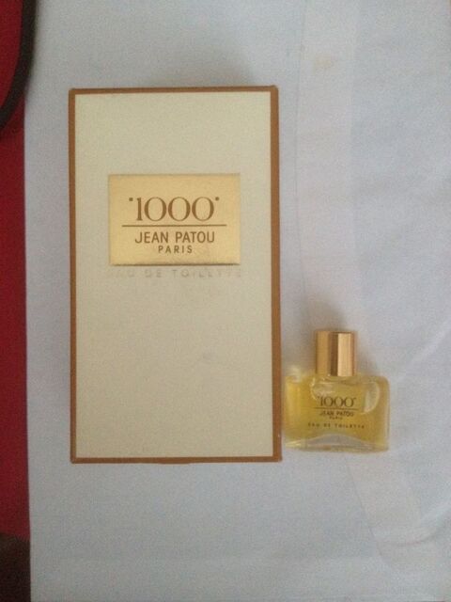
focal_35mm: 35
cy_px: 301
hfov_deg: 40.7
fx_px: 608
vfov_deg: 52.6
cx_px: 226
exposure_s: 1/15
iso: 400
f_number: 2.4
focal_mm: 4.28
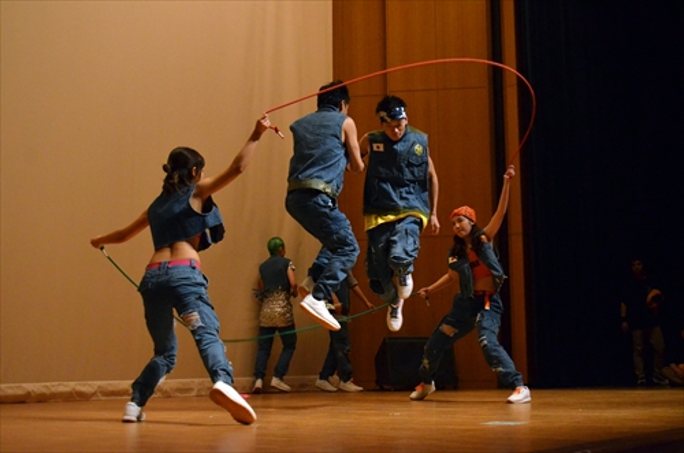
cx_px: 342
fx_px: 967
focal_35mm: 51
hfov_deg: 39.0
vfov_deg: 26.4
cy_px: 226
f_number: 5
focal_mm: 34
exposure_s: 1/400
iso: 3200
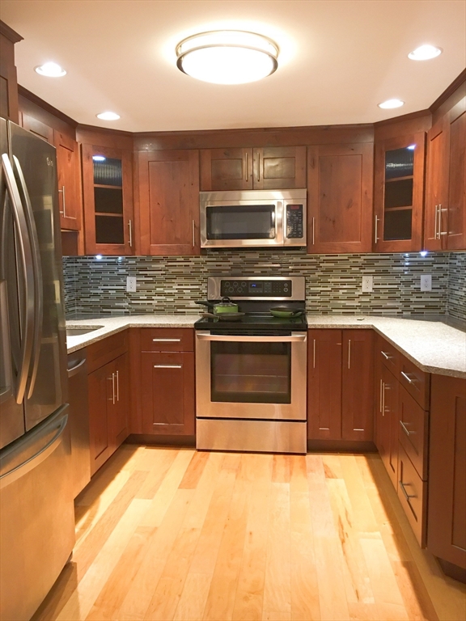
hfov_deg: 48.2
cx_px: 233
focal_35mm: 29
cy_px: 310
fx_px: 521
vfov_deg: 61.7
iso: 80
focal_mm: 4.15
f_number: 2.2
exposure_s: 1/15
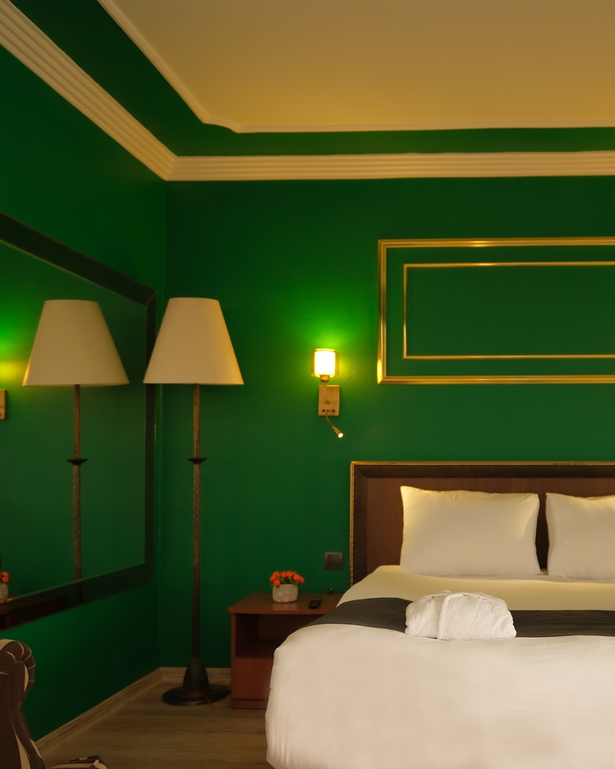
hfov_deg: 43.2
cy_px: 432
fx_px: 751
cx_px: 459
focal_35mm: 33
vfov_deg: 54.1
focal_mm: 13
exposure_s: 1/125
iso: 160
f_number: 1.4
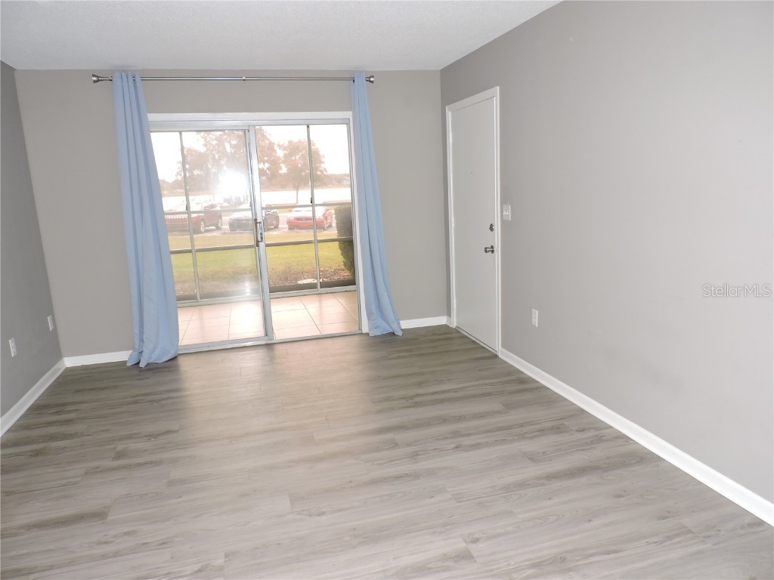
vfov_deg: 56.8
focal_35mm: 24
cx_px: 387
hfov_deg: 71.6
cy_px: 290
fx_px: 537
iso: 200
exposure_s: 1/30
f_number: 3
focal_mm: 4.3
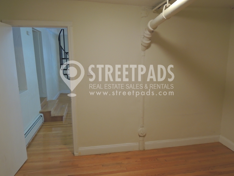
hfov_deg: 71.6
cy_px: 88
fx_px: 162
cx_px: 117
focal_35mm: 24
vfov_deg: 56.8
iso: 200
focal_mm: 4.3
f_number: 2.8
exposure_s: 1/30
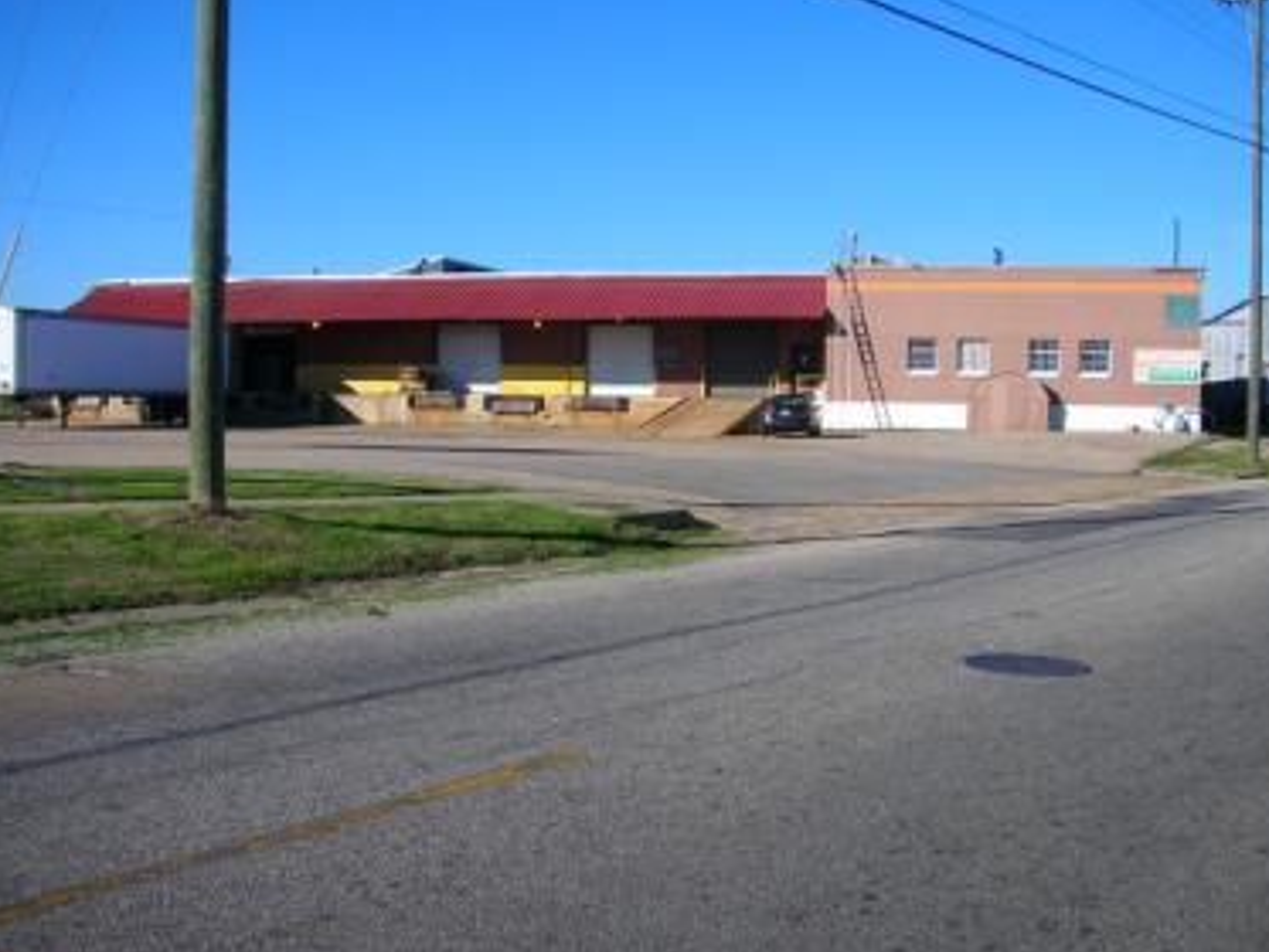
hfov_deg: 44.8
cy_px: 442
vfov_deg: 34.4
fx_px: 1540
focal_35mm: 42
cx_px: 612
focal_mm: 5.8
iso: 50
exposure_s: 1/135
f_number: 8.5
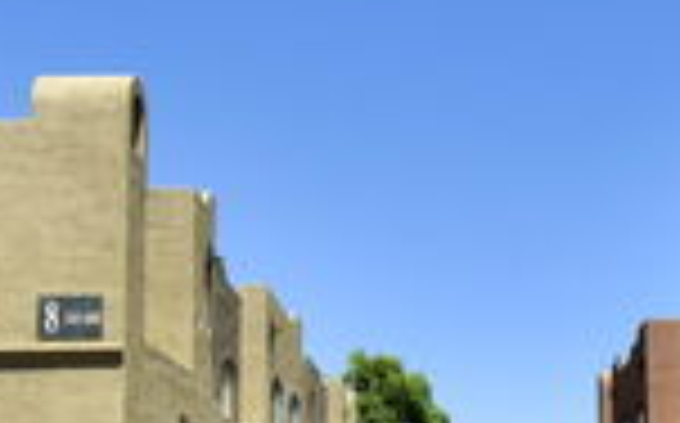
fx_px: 1074
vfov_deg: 21.5
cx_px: 464
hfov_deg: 34.7
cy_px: 430
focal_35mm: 58
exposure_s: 1/500
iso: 180
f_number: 8
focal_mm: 10
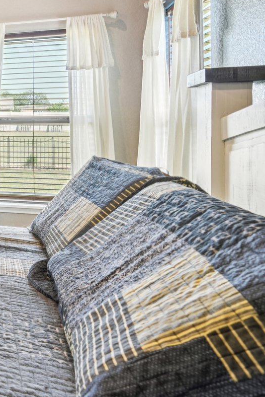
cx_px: -220
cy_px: 141
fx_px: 452
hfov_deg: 21.1
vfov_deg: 46.8
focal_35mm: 41
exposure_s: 1/10
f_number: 8
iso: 400
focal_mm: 16
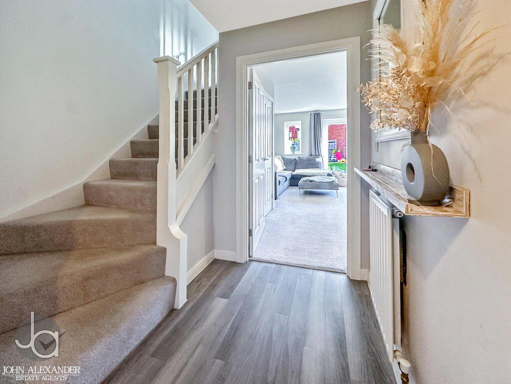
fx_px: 207
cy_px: 192
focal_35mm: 14
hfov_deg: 102.1
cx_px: 256
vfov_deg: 85.7
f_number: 2.2
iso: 250
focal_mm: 2.22
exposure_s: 1/100
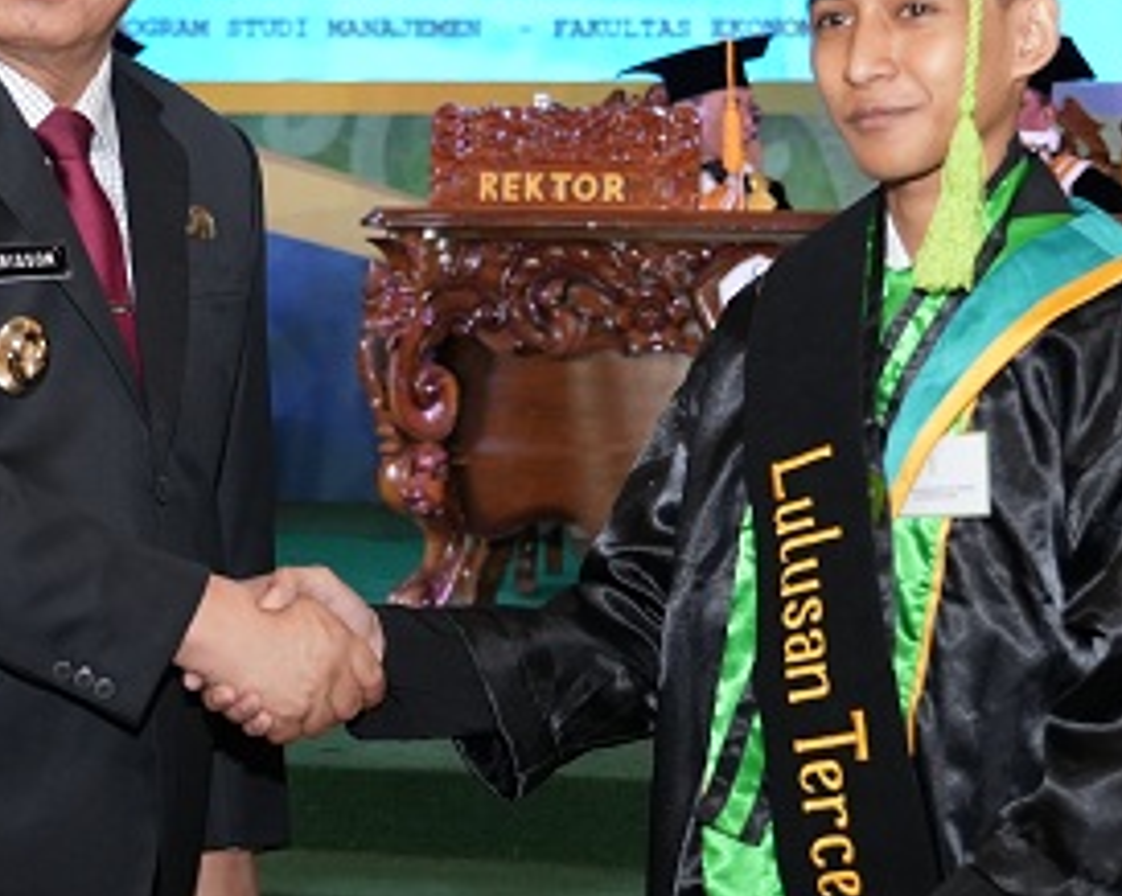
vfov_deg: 17.3
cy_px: 440
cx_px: 555
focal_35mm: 89
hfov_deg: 21.5
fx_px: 2953
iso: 2000
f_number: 4
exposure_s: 1/200
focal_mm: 37
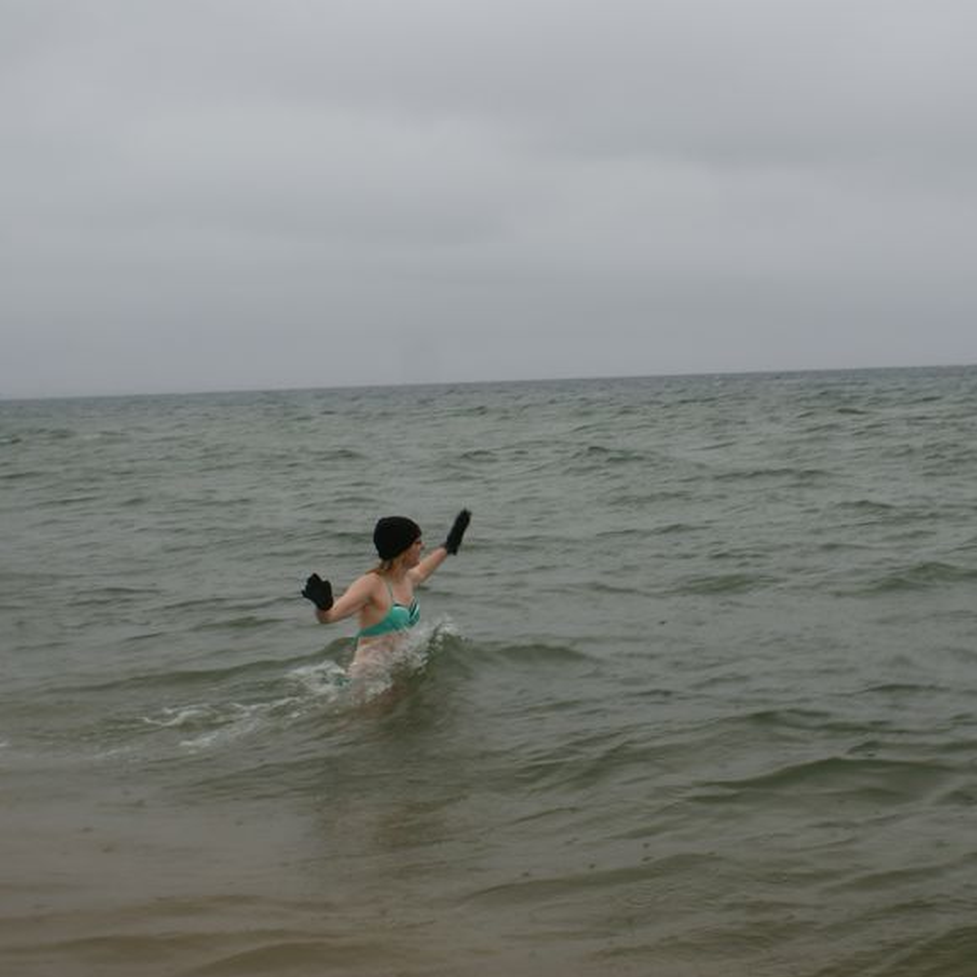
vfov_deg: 31.6
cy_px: 492
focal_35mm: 54
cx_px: 560
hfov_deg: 31.6
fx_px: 1724
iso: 100
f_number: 5
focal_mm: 28
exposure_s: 1/50
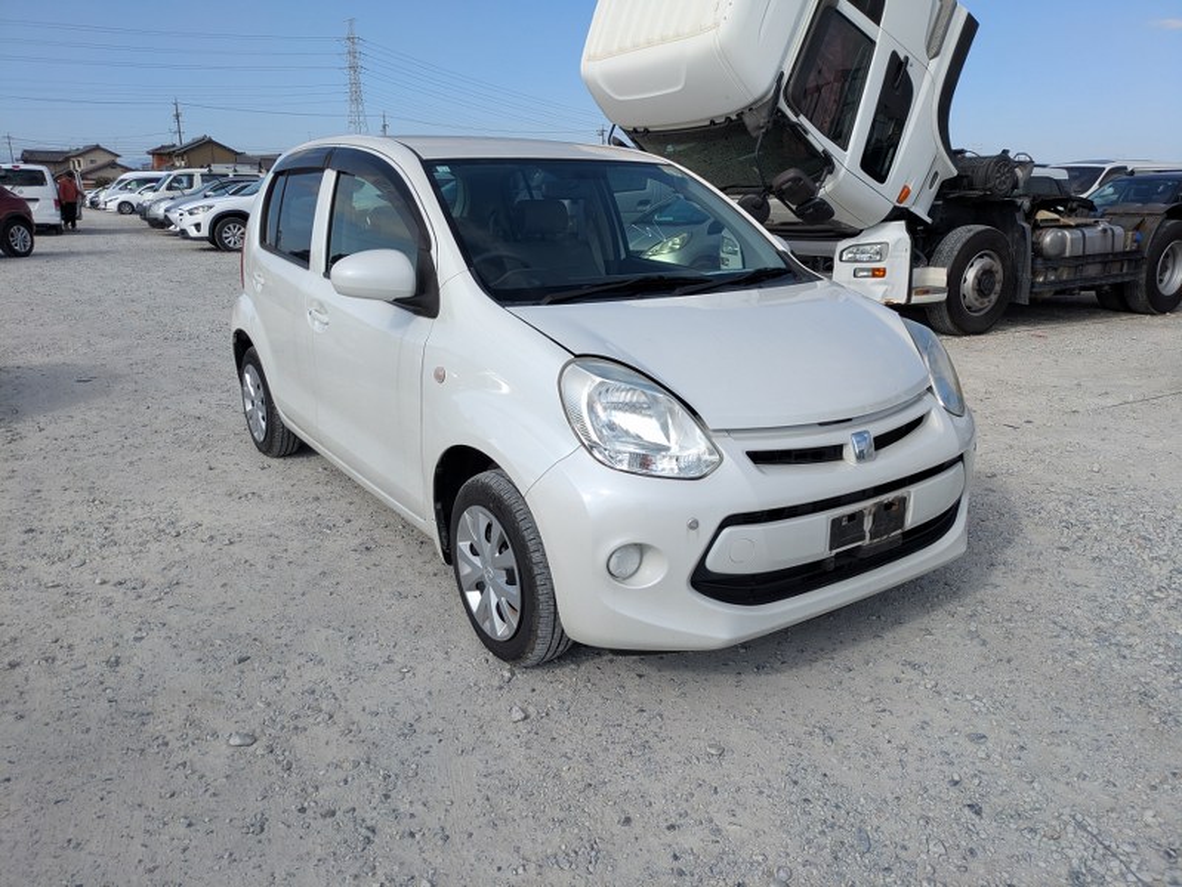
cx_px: 591
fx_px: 854
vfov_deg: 54.9
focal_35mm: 25
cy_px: 444
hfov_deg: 69.4
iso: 49
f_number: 1.89
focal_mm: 5.43
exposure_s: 1/2732
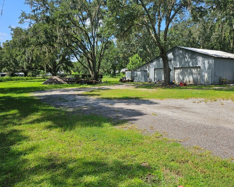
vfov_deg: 51.5
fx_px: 194
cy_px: 89
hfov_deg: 62.1
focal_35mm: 28
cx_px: 126
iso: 10
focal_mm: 6.3
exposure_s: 1/582
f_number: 1.7
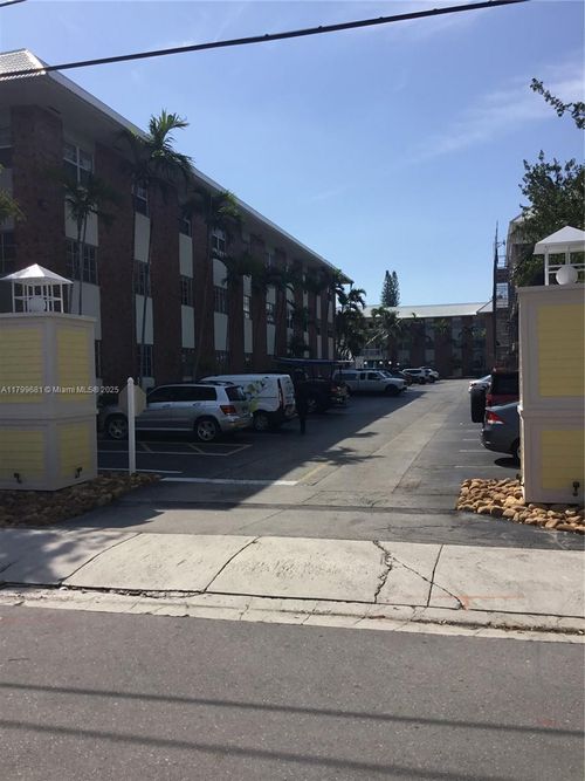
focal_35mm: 31
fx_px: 699
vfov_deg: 58.4
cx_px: 292
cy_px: 390
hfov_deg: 45.4
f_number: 2.4
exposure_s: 1/1942
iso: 25
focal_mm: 3.3
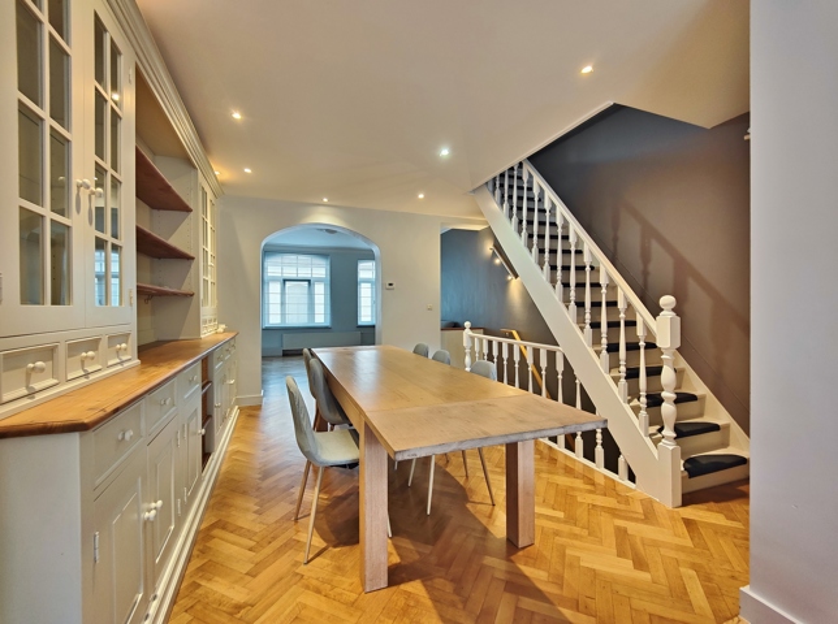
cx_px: 419
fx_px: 362
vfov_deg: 81.5
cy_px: 312
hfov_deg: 98.3
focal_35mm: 15
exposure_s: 1/50
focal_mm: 3.5
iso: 400
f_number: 2.2
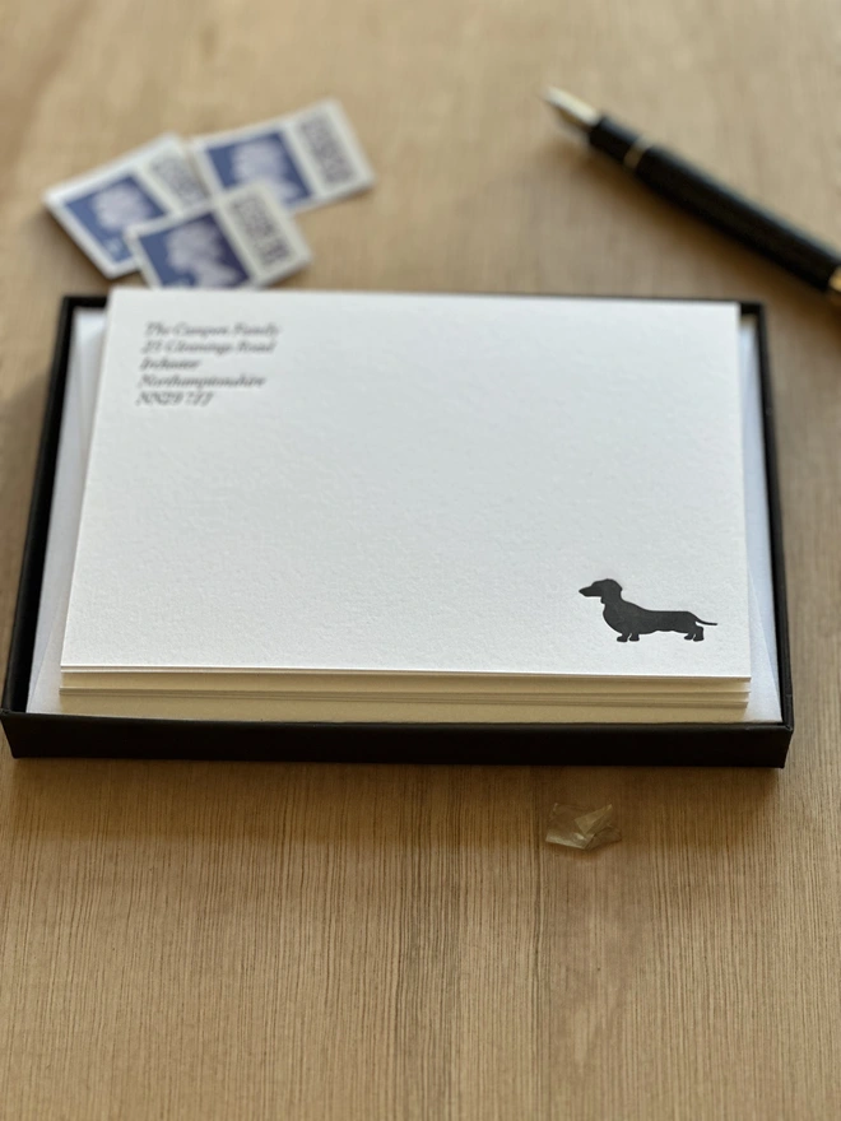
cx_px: 420
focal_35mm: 77
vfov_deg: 25.3
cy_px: 560
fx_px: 2494
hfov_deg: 19.1
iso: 125
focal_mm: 9
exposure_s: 1/121
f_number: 2.8
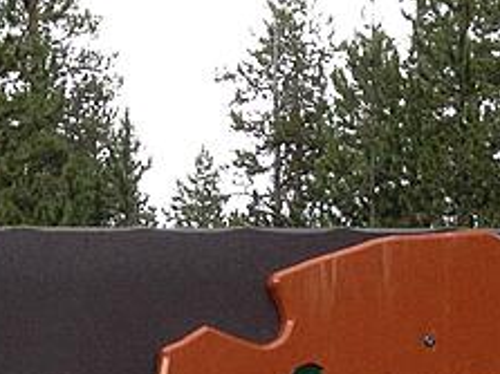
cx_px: -175
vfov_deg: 8.9
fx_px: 2324
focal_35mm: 161
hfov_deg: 11.9
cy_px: 641
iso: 80
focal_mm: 4.28
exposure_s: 1/120
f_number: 2.4
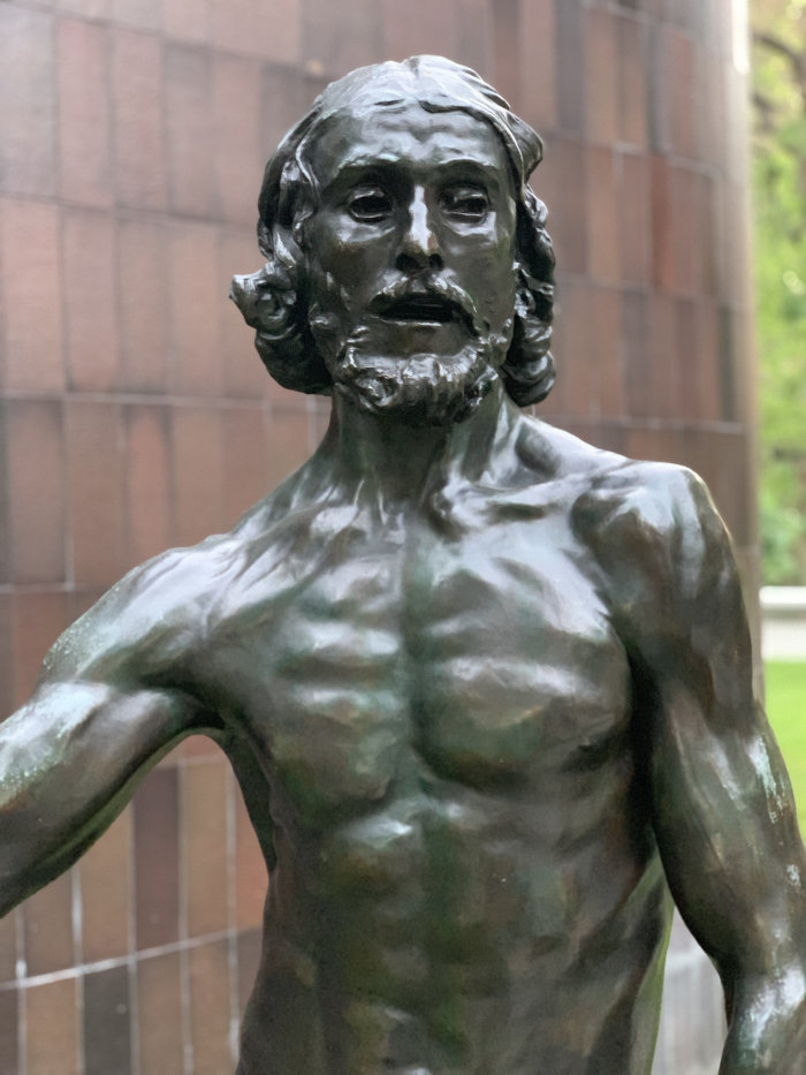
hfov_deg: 28.0
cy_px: 538
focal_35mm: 52
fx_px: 1614
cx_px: 403
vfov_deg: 36.8
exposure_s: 1/30
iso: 800
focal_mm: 6
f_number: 2.4
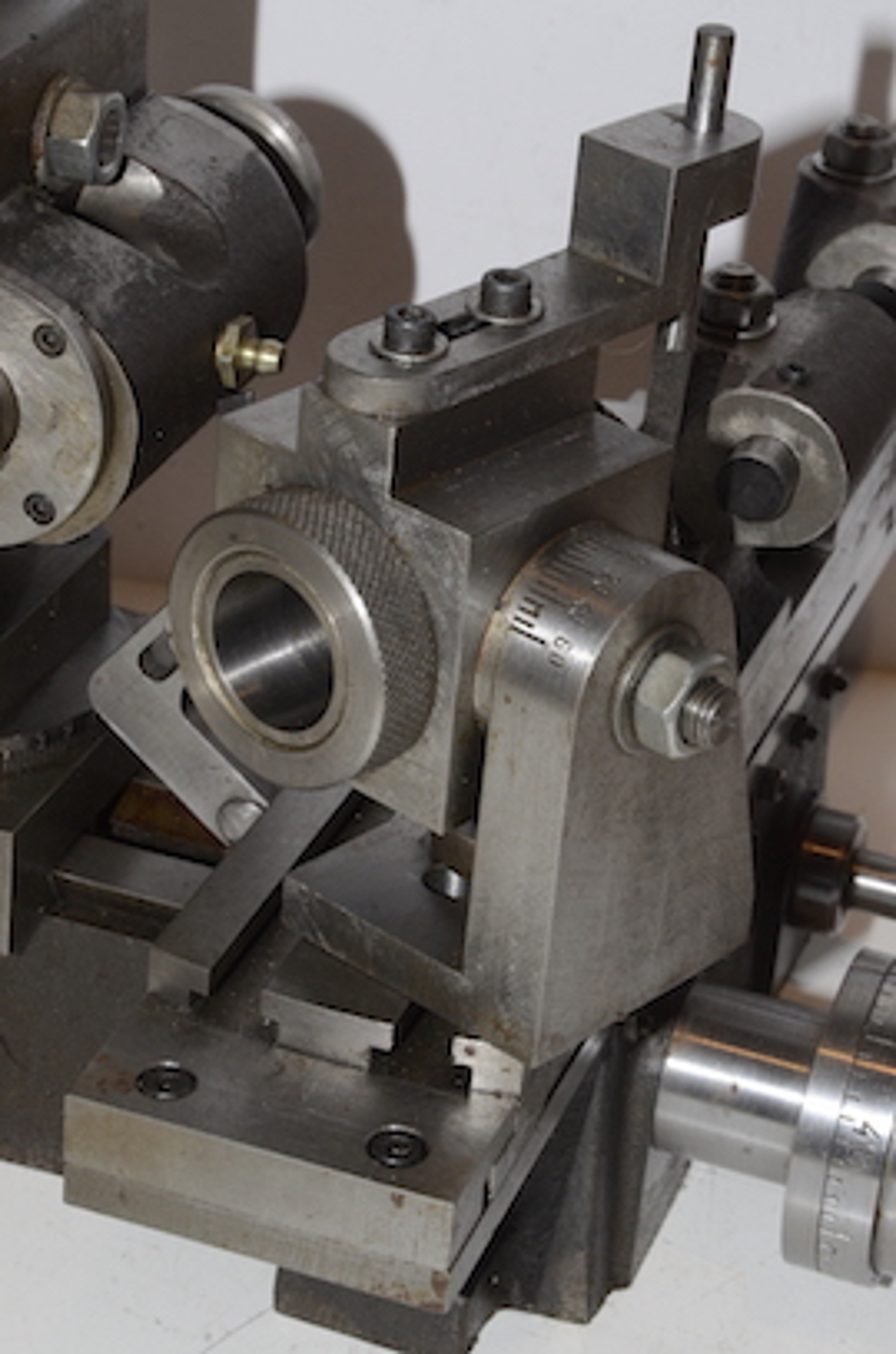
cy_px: 677
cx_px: 448
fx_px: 3940
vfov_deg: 19.5
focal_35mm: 105
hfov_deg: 13.0
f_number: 20
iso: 800
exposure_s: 1/60
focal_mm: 70
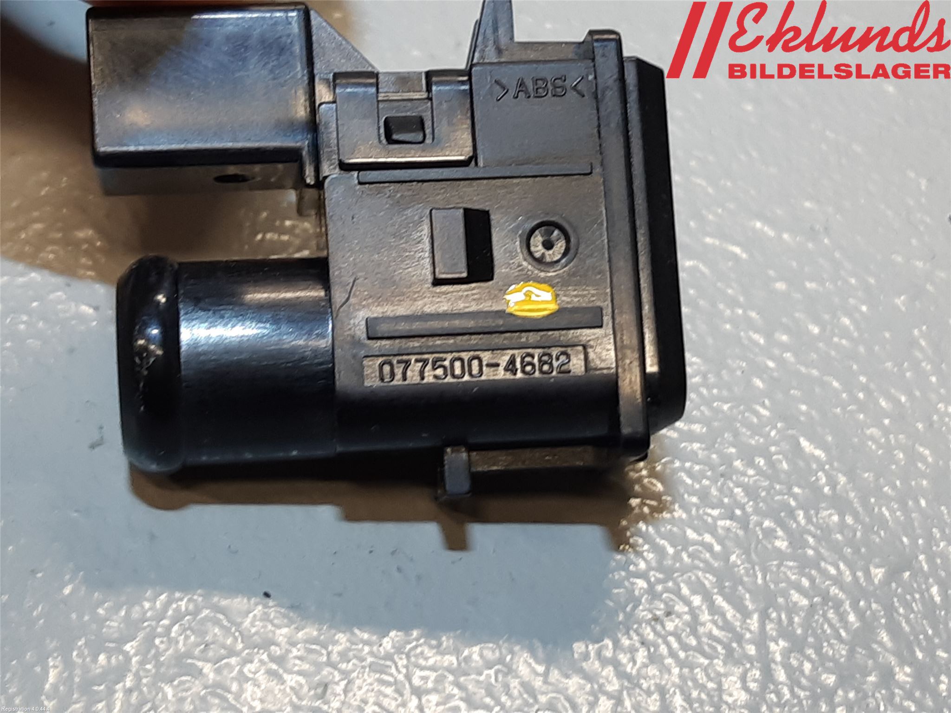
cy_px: 356
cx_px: 476
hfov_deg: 67.3
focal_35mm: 26
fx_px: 714
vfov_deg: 53.1
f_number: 1.7
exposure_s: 1/50
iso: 50
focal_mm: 3.93
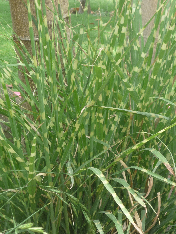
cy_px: 117
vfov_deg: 17.9
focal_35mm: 110
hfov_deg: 13.5
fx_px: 746
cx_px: 88
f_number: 5.2
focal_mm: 10.9
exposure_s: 1/80
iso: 100
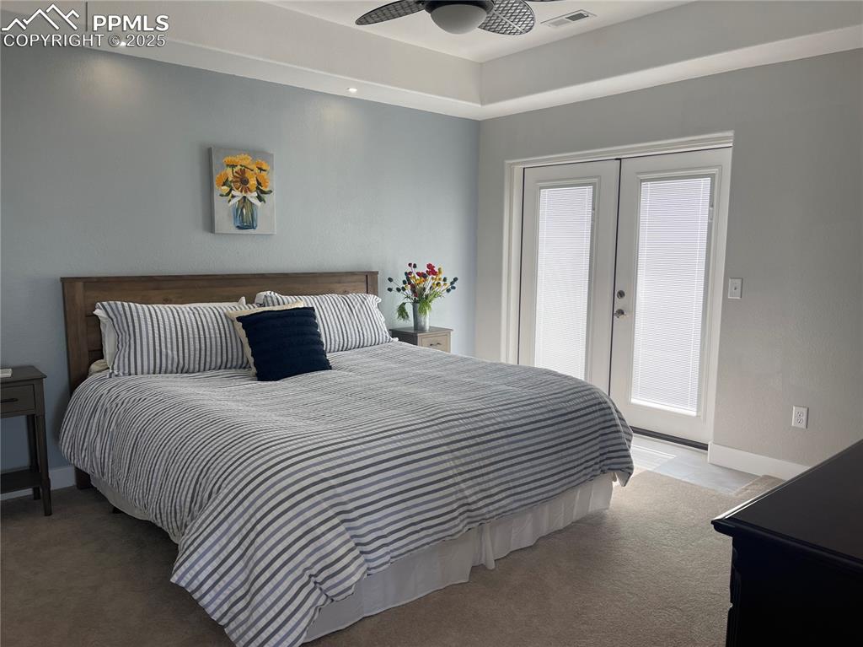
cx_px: 432
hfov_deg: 67.3
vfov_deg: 53.0
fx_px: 648
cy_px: 324
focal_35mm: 26
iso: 32
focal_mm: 5.1
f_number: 1.6
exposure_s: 1/130
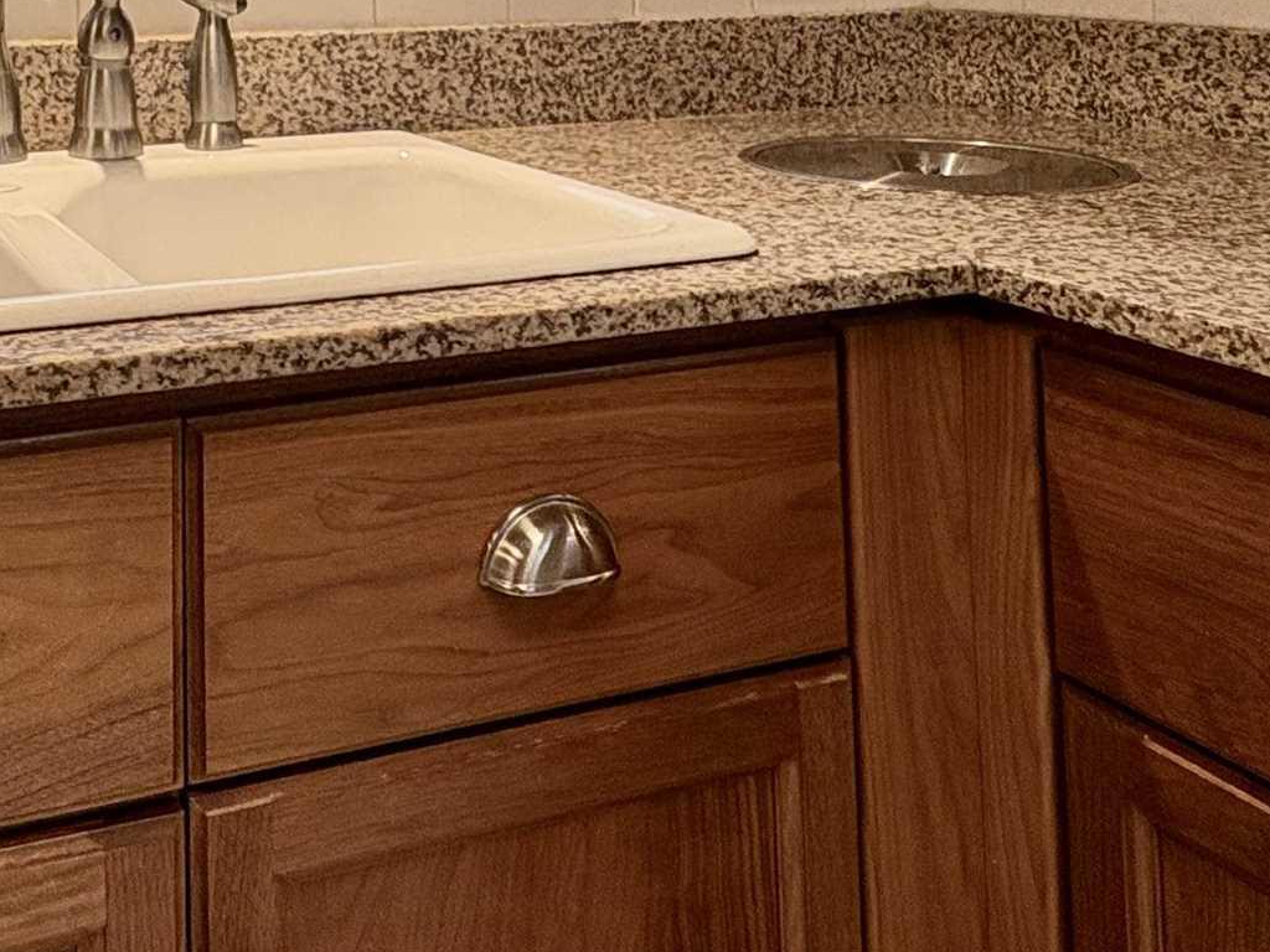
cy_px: -166
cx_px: 217
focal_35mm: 42
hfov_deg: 42.4
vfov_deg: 29.8
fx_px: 1541
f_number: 2.2
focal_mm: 2.22
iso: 50
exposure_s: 1/120
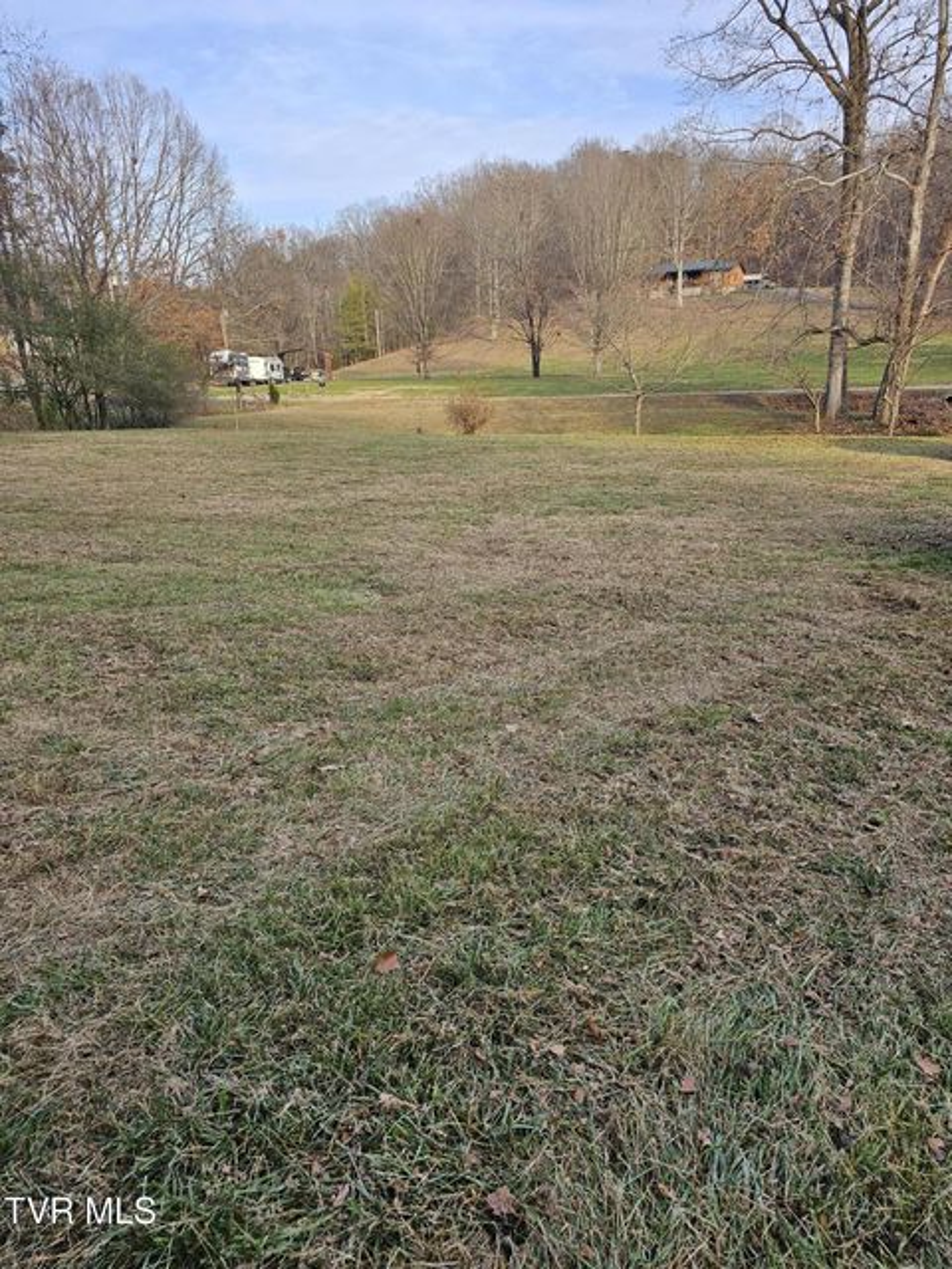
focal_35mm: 23
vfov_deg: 73.9
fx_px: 843
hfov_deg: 58.9
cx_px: 476
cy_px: 634
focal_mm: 6.3
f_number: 1.7
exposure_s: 1/180
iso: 16
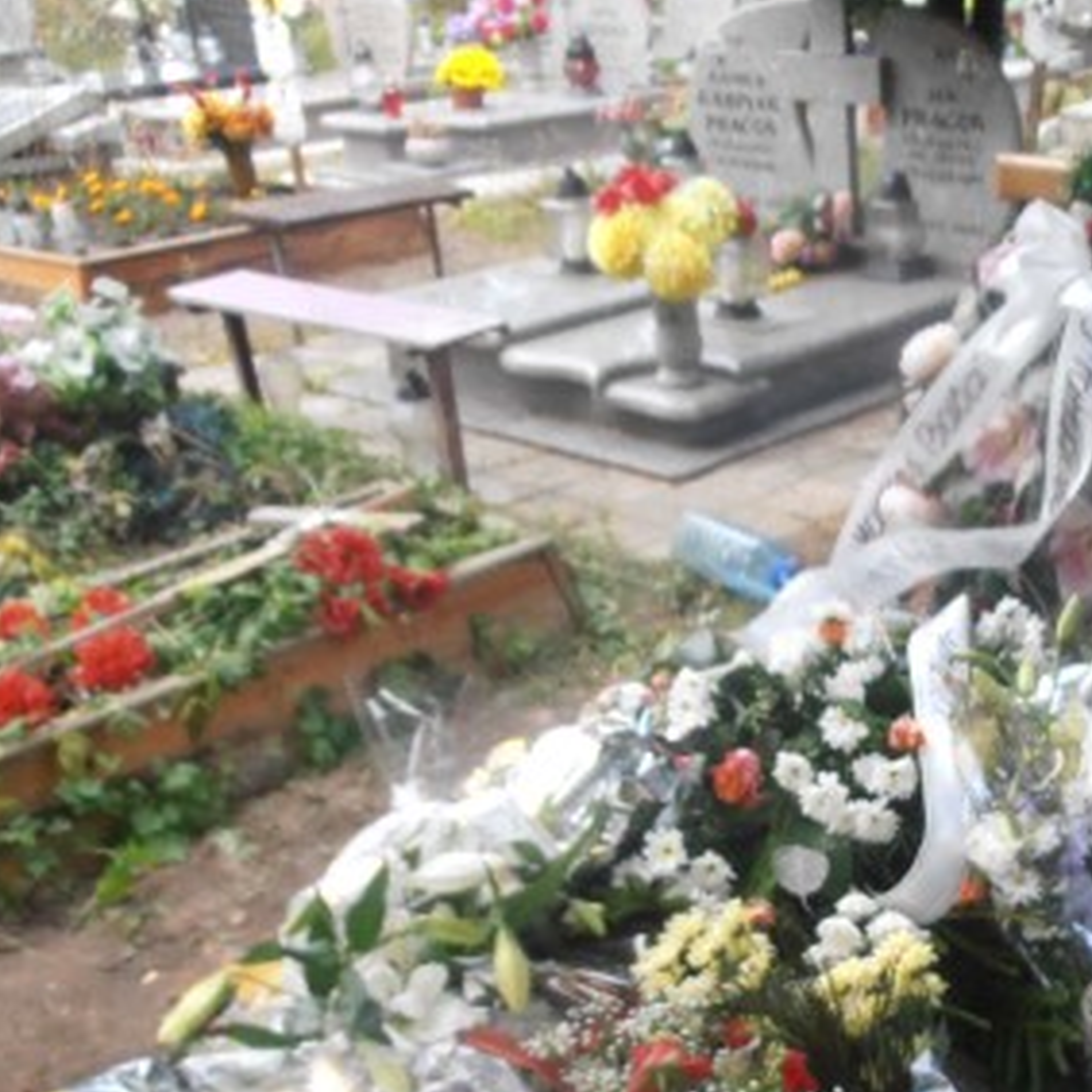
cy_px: 860
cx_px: 899
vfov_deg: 34.4
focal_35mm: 48
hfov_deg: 34.1
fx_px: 1713
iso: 80
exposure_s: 1/100
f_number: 3
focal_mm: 4.2
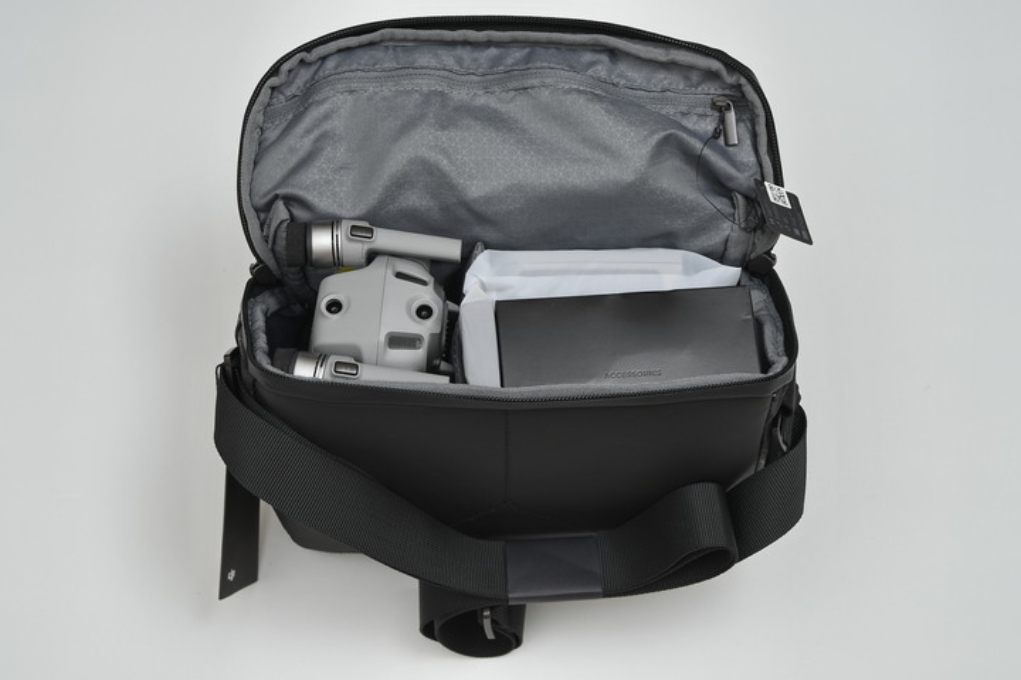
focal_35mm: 75
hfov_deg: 27.0
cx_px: 510
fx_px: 2127
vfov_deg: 18.2
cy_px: 340
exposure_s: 1/100
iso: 100
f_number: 8
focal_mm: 50
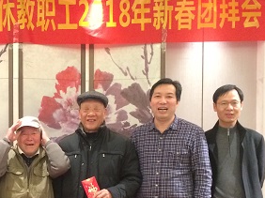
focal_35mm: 72
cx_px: 13
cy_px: 172
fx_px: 551
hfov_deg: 25.9
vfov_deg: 20.1
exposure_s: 1/25
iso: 250
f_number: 2.2
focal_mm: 4.15
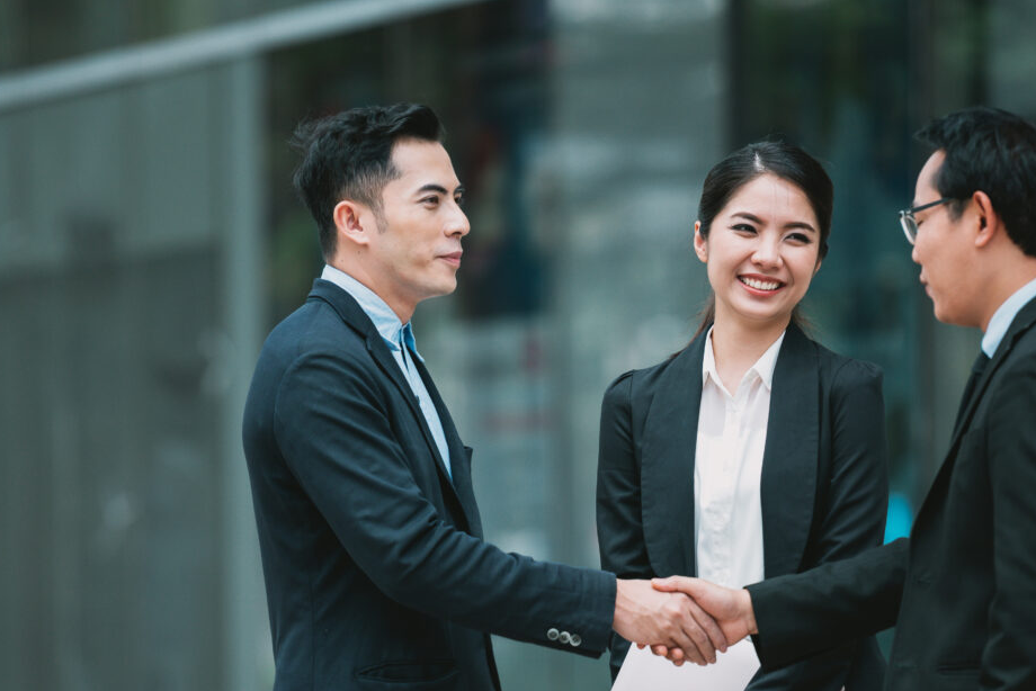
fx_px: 9816
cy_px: 525
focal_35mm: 341
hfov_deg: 6.0
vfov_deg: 4.0
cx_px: 489
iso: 200
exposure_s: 1/400
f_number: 3.2
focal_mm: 200
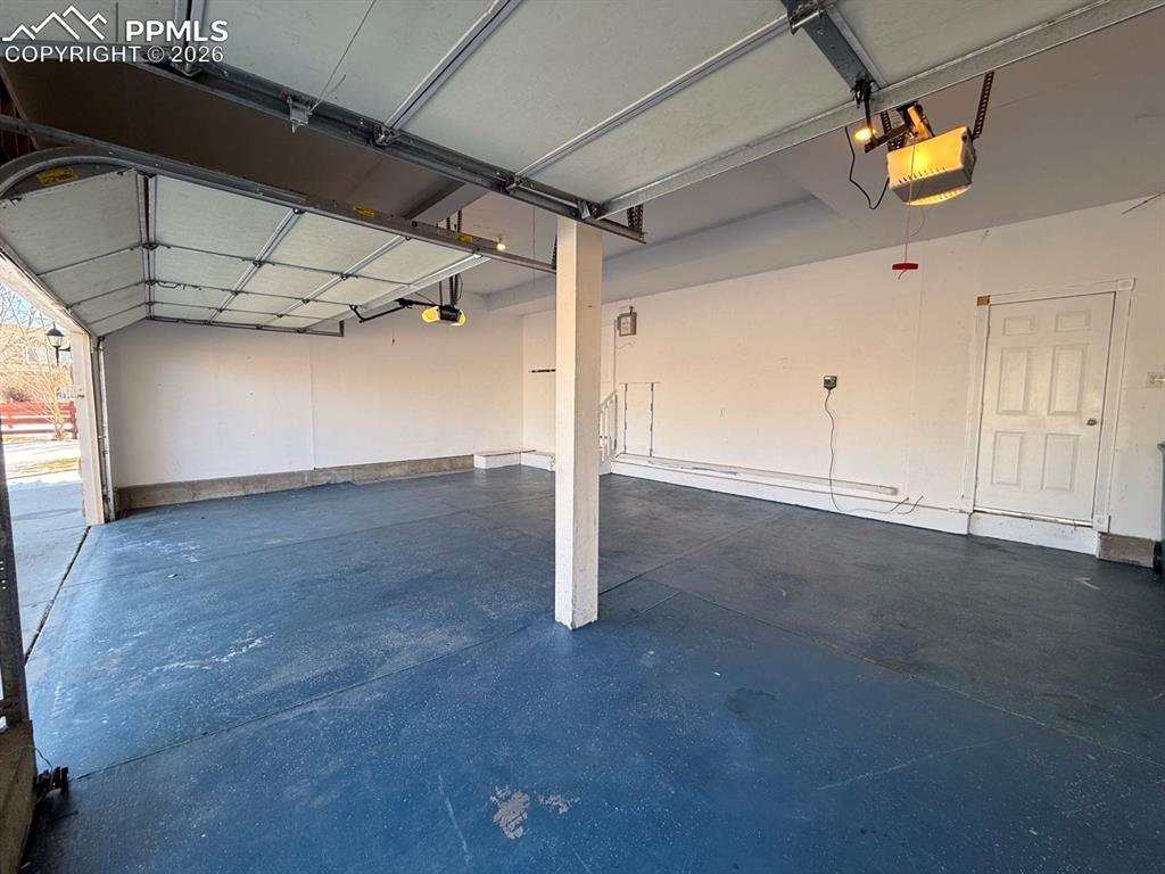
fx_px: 471
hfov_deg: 102.1
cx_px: 582
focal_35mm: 14
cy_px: 437
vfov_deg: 85.7
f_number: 2.2
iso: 50
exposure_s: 1/162
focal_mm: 2.22
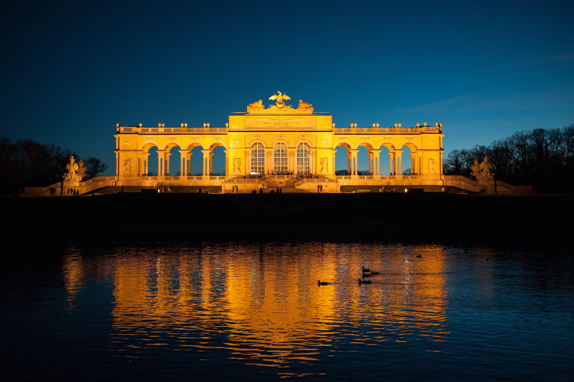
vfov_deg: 42.3
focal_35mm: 31
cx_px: 287
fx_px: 494
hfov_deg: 60.3
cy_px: 191
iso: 2500
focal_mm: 31
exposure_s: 1/60
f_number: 2.8
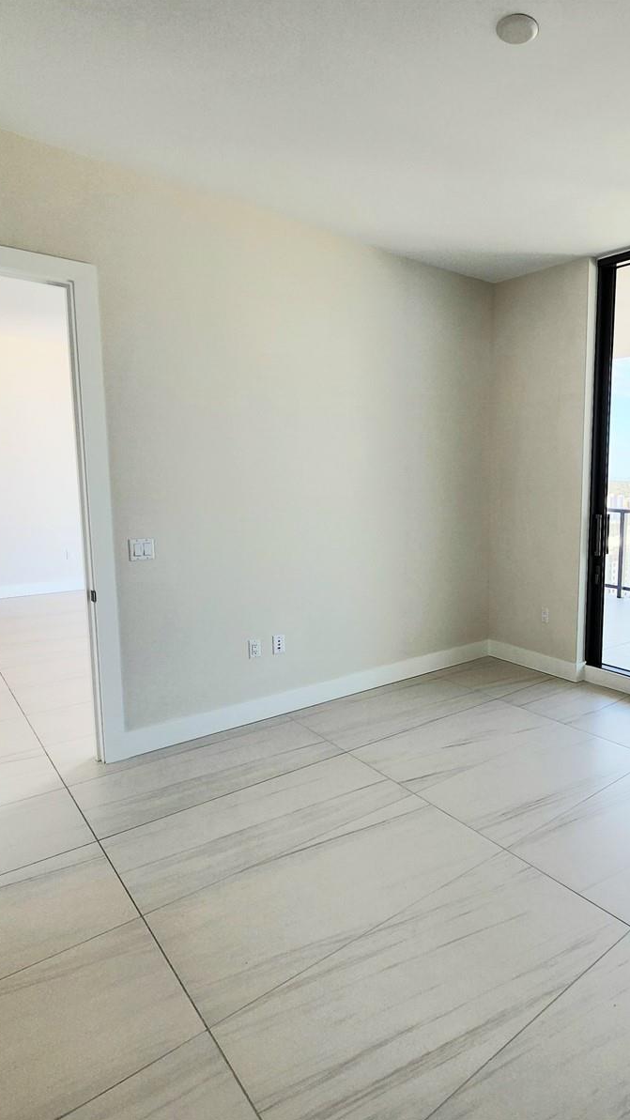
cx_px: 482
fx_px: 564
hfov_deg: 55.2
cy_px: 560
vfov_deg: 89.6
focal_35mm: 19
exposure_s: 1/141
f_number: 2.2
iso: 50
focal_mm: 2.2
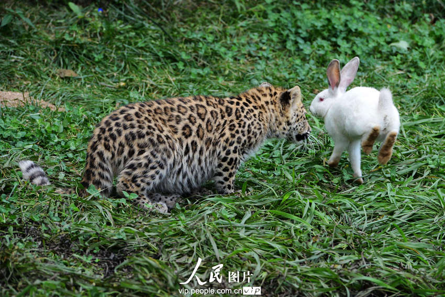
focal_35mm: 200
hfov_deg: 10.3
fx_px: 2472
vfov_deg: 6.9
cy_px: 148
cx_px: 222
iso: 640
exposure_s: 1/250
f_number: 8
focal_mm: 200
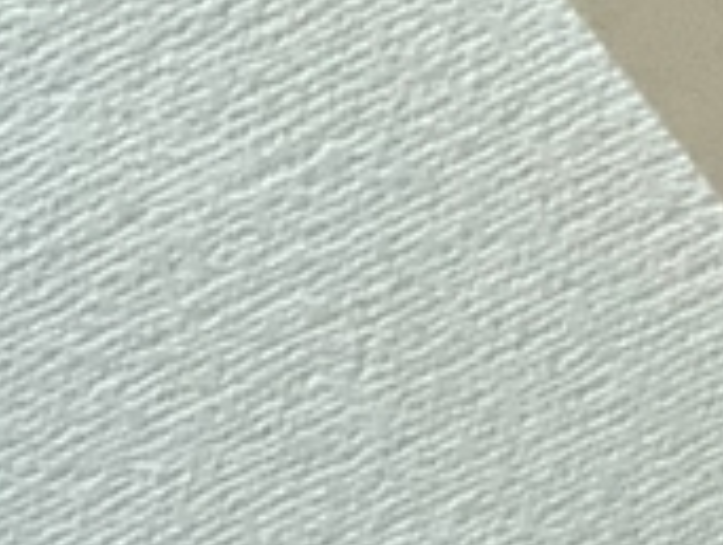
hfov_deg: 7.9
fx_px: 4688
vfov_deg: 6.5
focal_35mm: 224
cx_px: 2000
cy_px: -363
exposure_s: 1/50
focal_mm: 2.87
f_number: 2.2
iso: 320
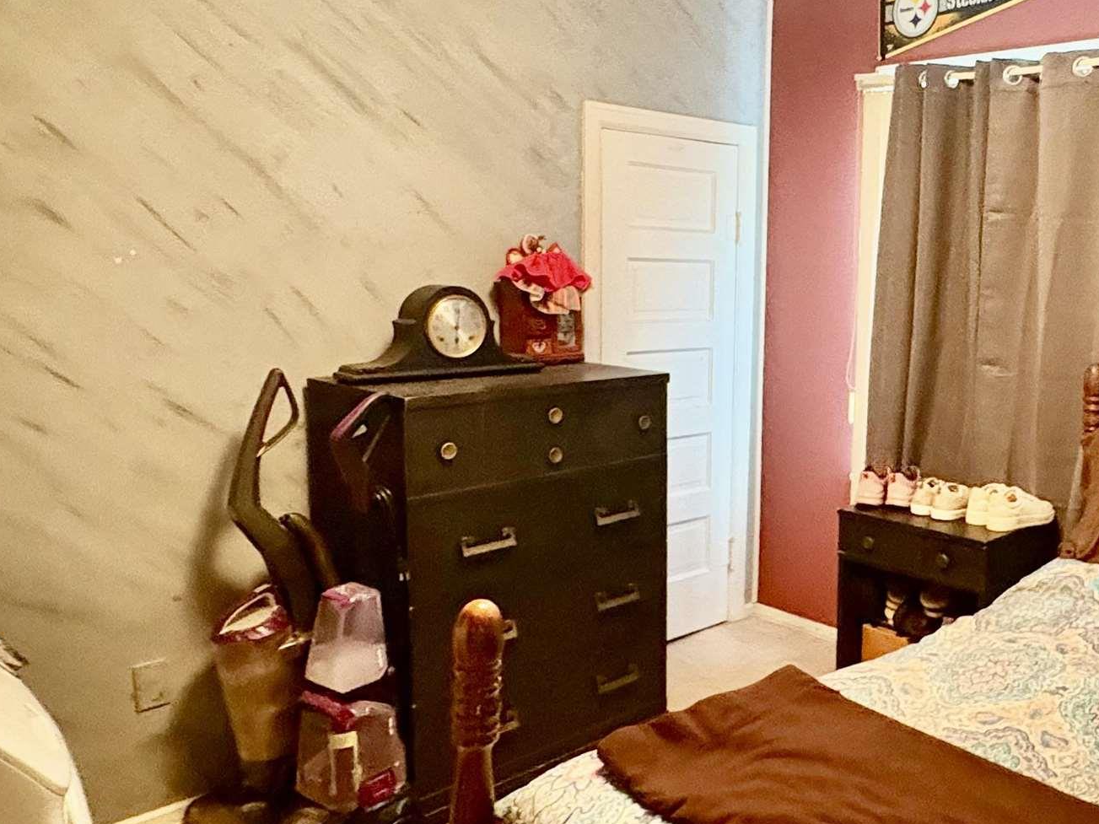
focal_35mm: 33
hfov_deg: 52.3
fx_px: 1048
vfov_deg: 42.9
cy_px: 389
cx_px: 854
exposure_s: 1/30
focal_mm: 2.22
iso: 1000
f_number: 2.2
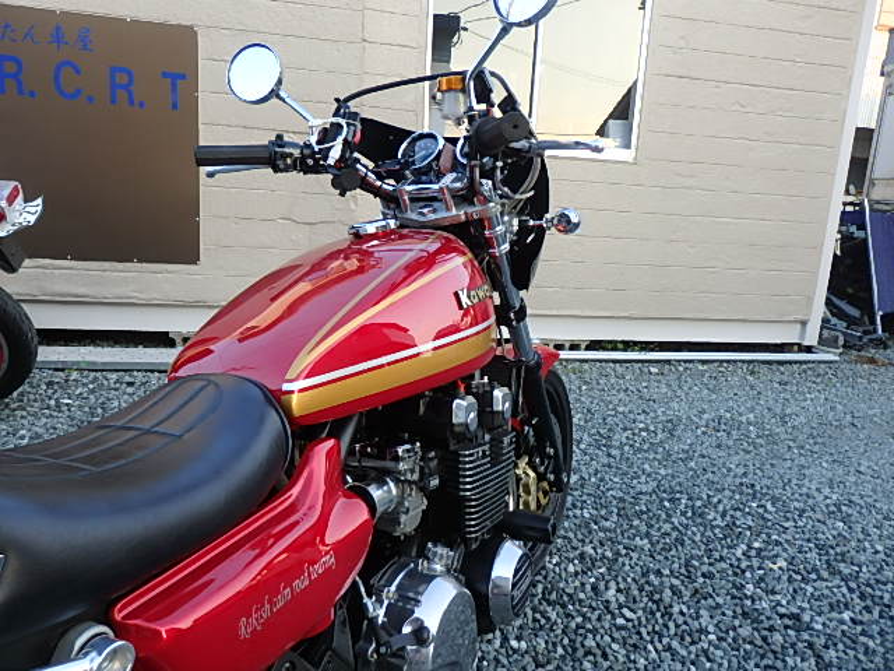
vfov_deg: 54.9
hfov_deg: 69.4
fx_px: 646
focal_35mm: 25
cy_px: 336
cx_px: 447
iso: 125
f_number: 3
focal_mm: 4.5
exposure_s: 1/125
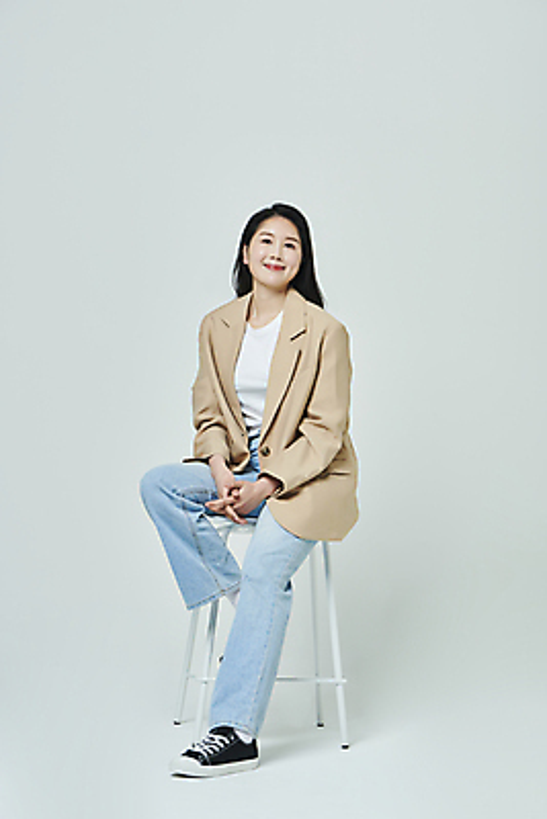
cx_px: 274
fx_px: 1594
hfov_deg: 19.5
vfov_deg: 28.8
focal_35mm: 70
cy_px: 410
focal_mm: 70
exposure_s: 1/125
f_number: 11
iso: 100
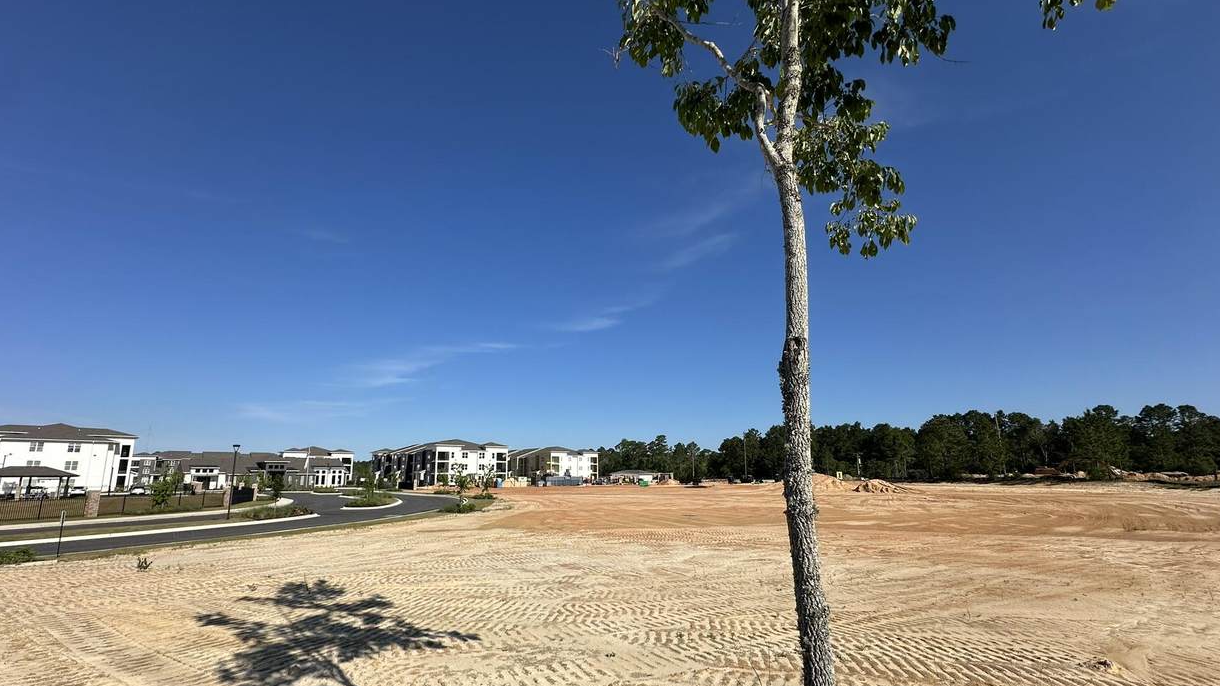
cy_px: 381
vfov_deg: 66.9
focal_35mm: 16
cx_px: 588
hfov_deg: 99.3
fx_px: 518
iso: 50
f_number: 2.2
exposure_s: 1/3125
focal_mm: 2.22
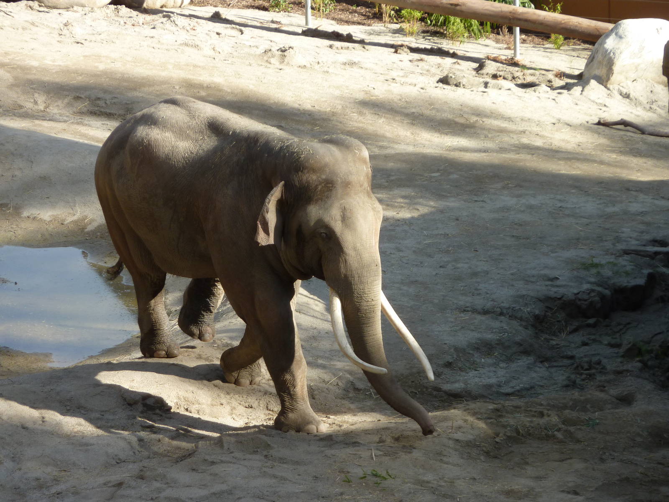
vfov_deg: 8.2
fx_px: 3517
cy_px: 251
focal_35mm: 182
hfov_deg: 10.9
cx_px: 334
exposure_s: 1/160
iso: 80
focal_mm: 29.9
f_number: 4.5
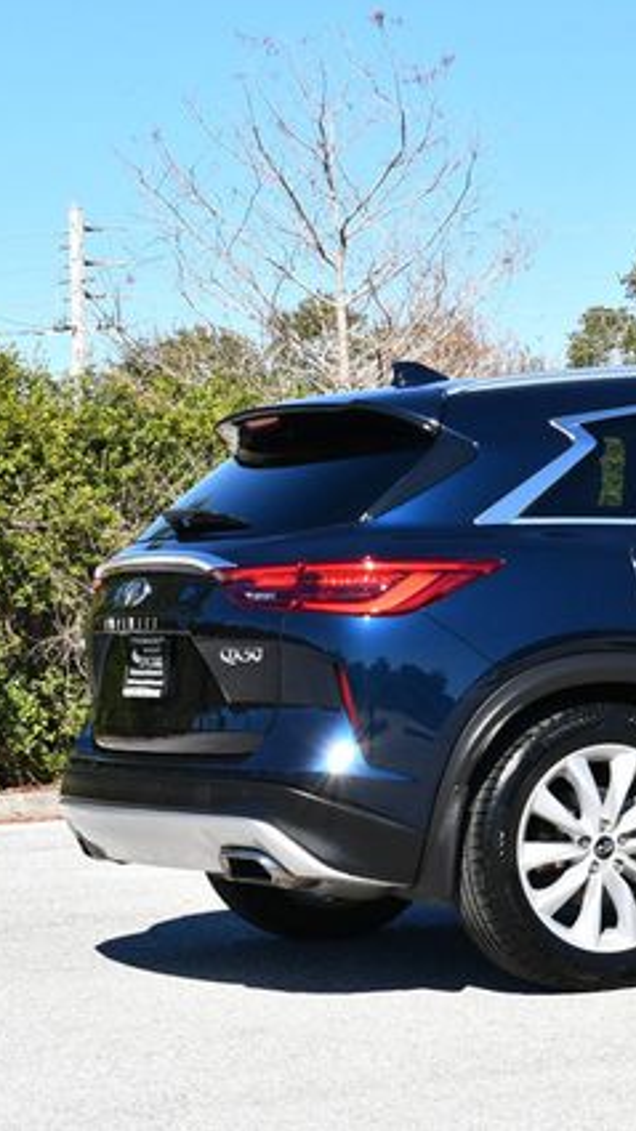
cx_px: 817
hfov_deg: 11.7
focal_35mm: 101
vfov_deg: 21.2
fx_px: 3029
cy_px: 564
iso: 110
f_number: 8
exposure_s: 1/250
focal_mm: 32
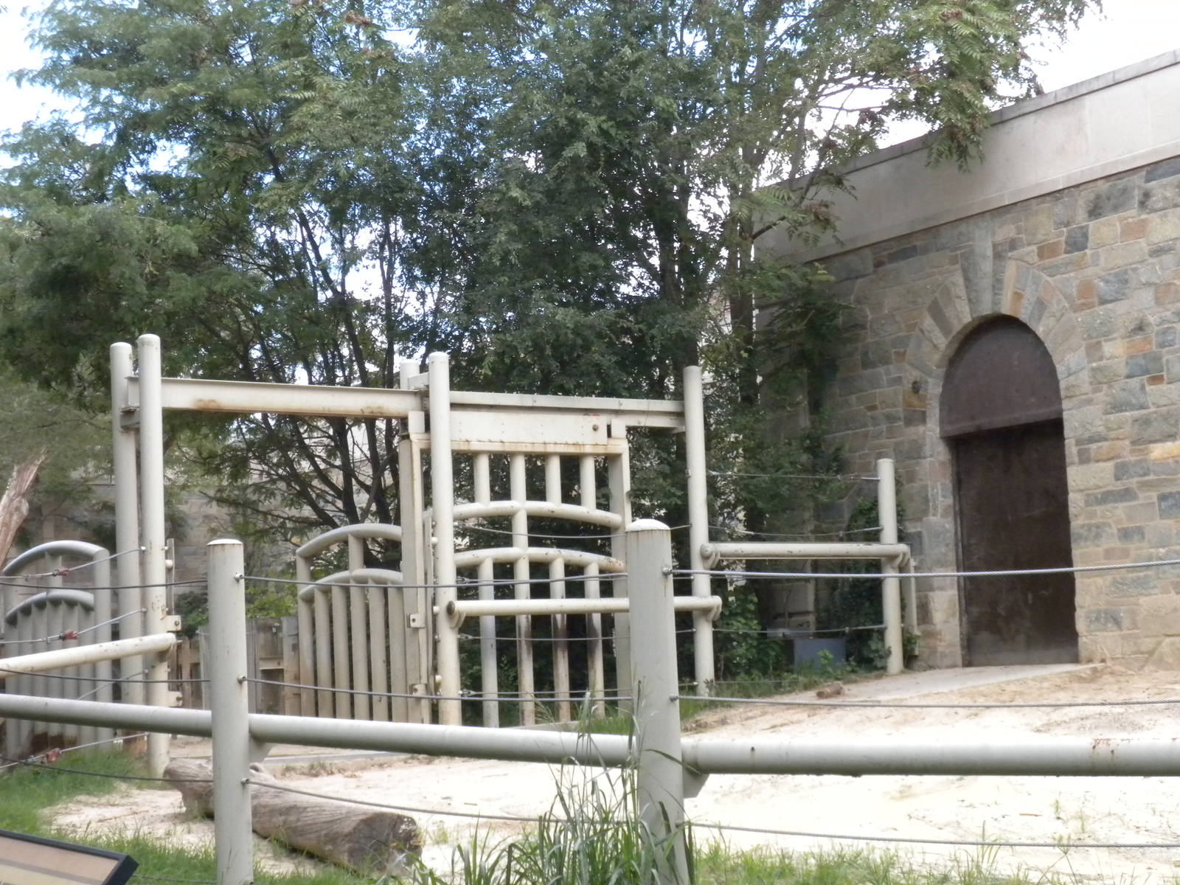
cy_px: 442
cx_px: 590
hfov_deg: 27.0
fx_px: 2454
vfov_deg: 20.4
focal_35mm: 72
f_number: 5
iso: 400
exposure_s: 1/442
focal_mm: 12.7
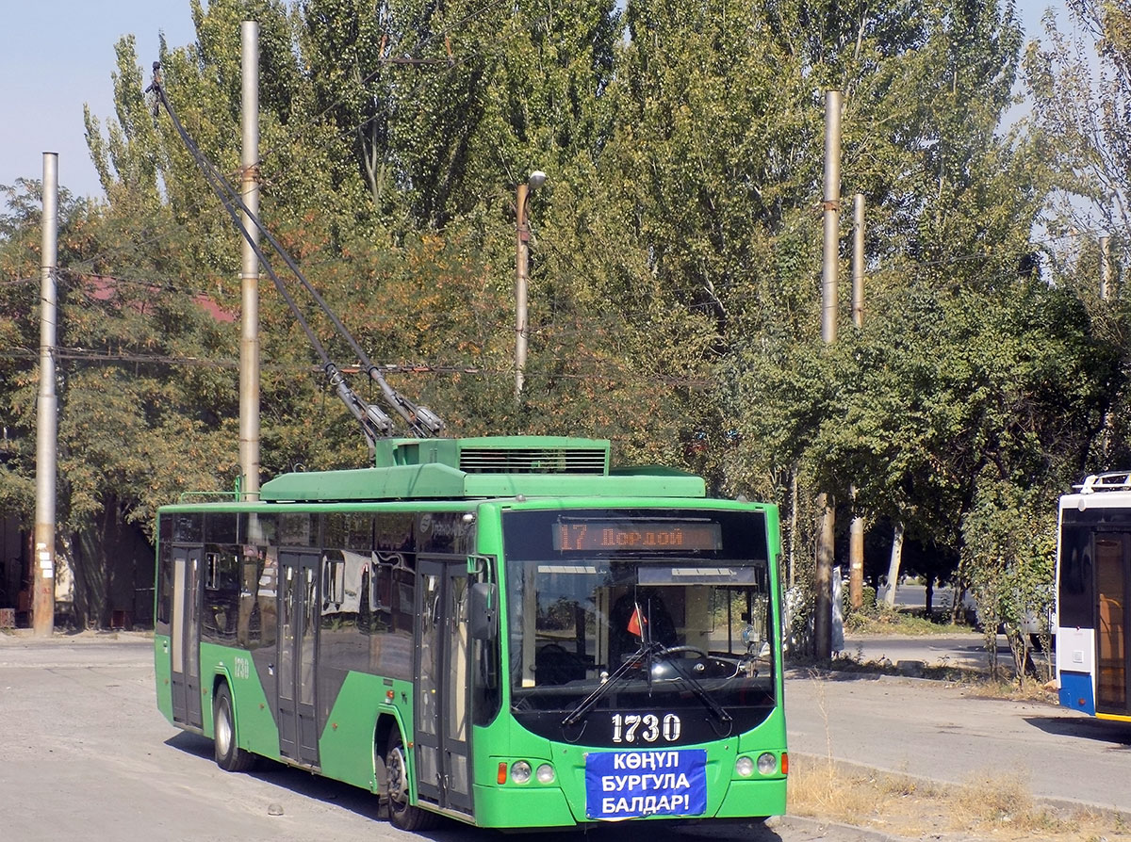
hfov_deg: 25.1
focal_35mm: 78
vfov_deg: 18.8
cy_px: 421
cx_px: 566
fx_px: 2542
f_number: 4.3
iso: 80
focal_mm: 13.9
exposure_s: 1/400
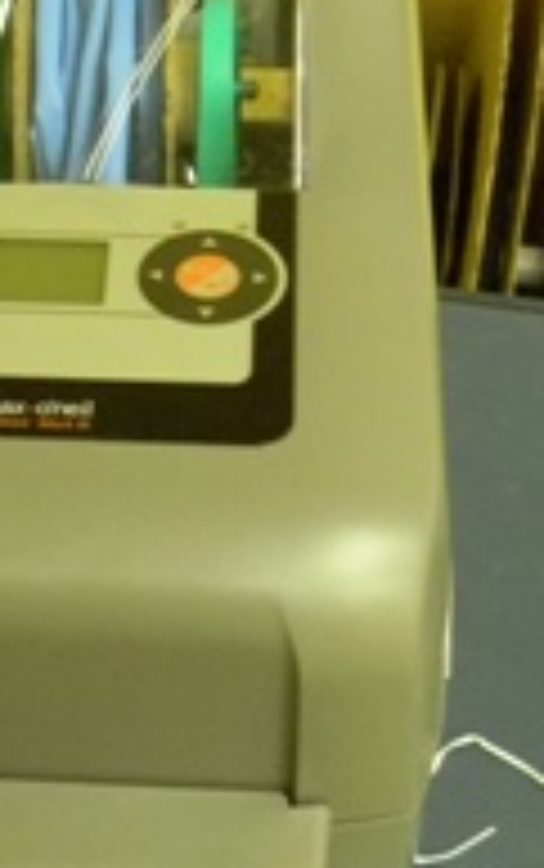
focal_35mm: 90
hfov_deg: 14.5
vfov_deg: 23.0
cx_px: 139
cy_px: 400
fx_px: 2130
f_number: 3.8
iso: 800
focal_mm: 7.3
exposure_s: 1/23.6
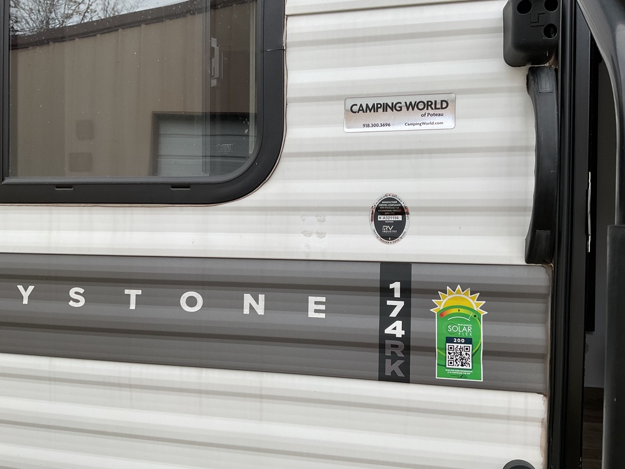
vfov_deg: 48.2
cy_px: 234
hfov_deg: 61.7
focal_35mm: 29
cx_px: 312
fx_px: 524
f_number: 1.8
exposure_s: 1/212
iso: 16
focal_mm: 3
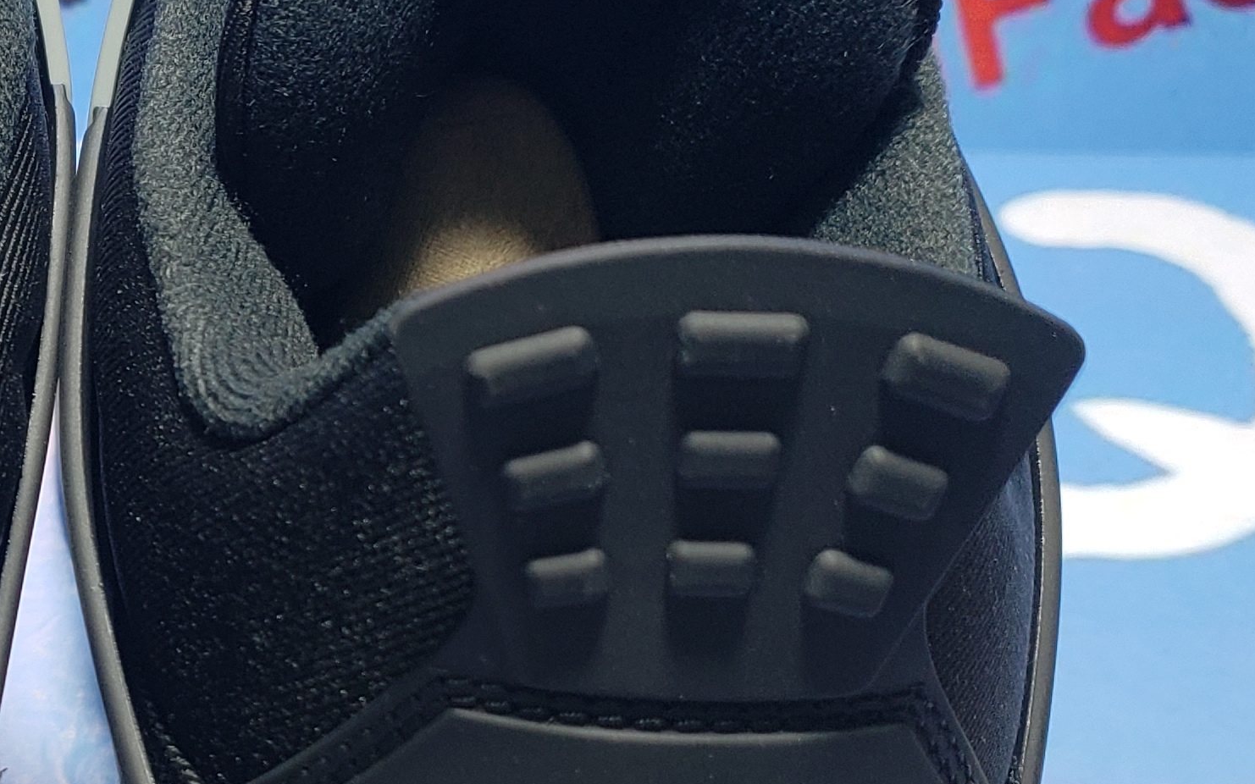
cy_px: 573
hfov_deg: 25.9
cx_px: -41
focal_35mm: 75
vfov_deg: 17.3
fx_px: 2565
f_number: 1.5
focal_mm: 4.3
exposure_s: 1/199
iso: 50
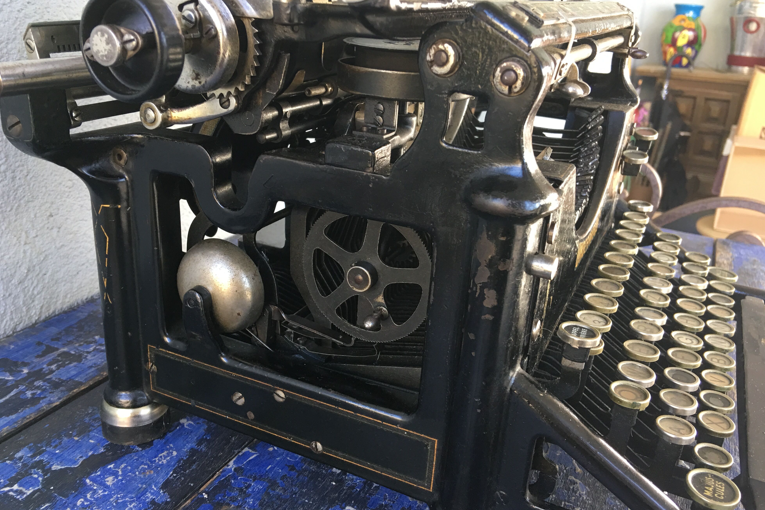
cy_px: 263
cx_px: 384
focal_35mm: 31
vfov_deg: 42.3
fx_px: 659
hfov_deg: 60.3
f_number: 2.2
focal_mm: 4.15
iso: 50
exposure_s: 1/33
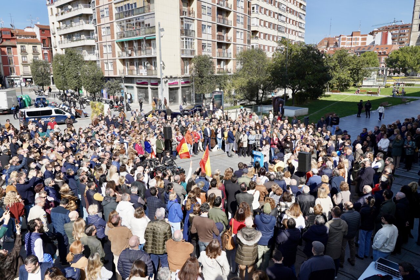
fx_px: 280
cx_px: 210
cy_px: 140
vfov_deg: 53.1
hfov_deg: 73.8
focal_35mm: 24
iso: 100
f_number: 6.3
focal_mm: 24
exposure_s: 1/320
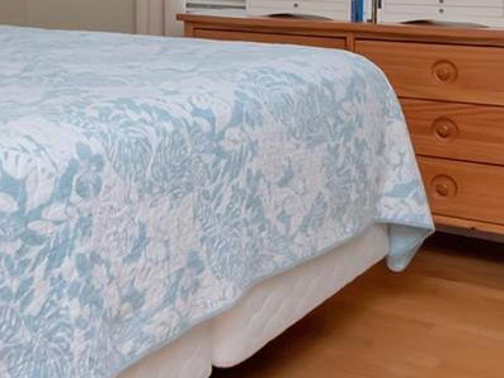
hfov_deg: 28.1
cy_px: -42
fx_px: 931
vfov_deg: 21.7
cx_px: -22
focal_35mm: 64
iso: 800
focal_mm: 11
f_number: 9
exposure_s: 1/200
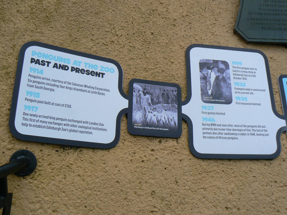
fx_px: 307
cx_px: 146
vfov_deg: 38.7
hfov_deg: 50.1
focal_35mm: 37
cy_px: 105
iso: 80
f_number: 5.6
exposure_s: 1/320
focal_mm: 6
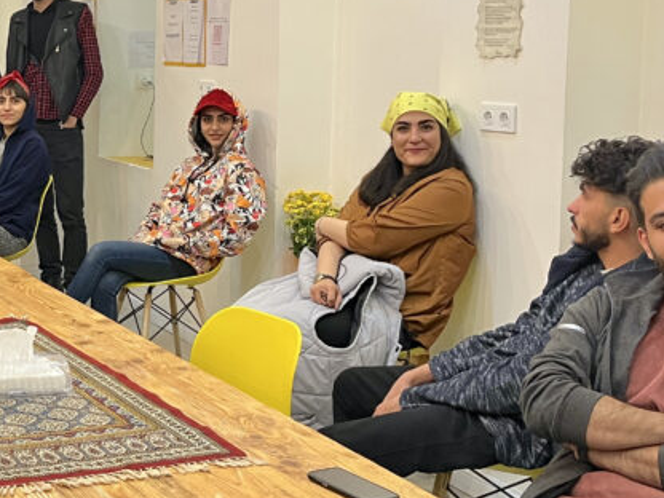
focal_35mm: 64
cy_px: 144
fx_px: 1228
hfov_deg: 28.4
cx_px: 0
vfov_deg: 22.8
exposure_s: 1/50
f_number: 1.6
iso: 160
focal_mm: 5.1
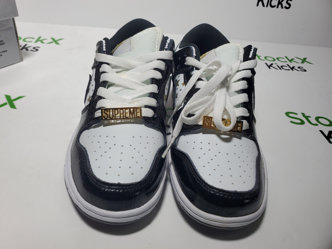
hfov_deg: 67.3
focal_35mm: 26
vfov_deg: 53.1
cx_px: 166
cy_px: 124
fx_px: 249
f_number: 2.4
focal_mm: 4.3
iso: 50
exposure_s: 1/246
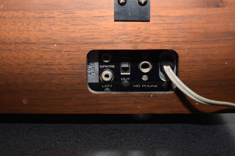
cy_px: 78
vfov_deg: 25.1
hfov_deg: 36.9
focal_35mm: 54
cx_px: 118
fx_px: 352
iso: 100
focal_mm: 36
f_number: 8
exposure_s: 1/60
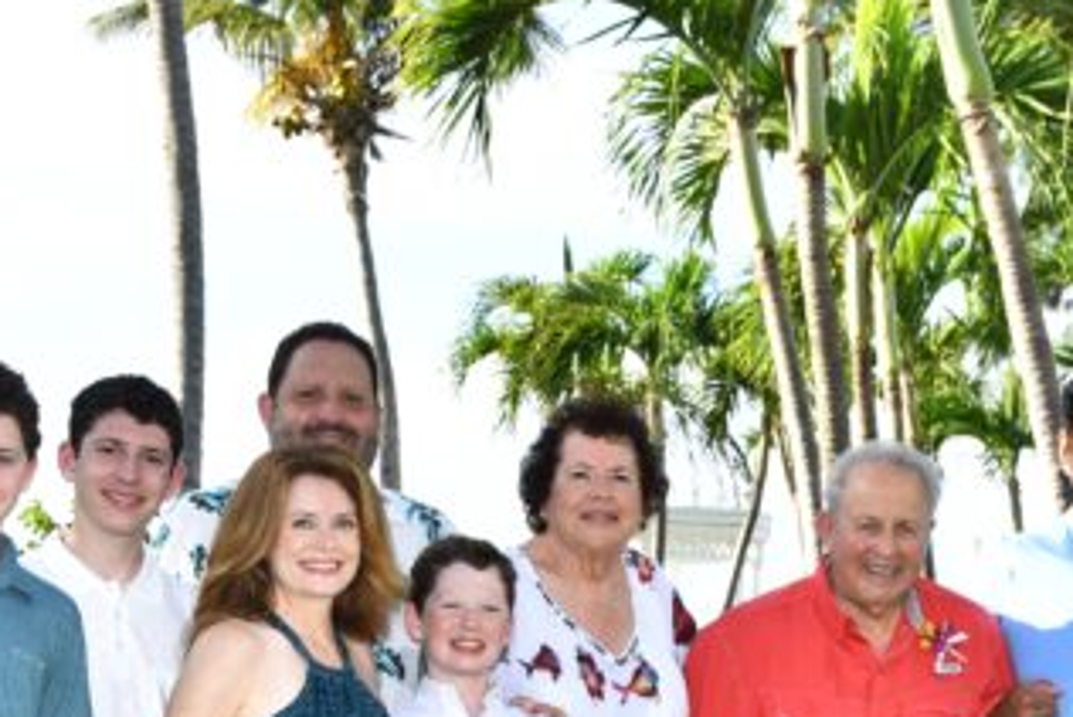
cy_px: 816
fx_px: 3041
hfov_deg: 20.0
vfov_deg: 13.1
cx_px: 618
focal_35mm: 102
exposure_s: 1/200
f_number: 7.1
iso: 200
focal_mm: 28
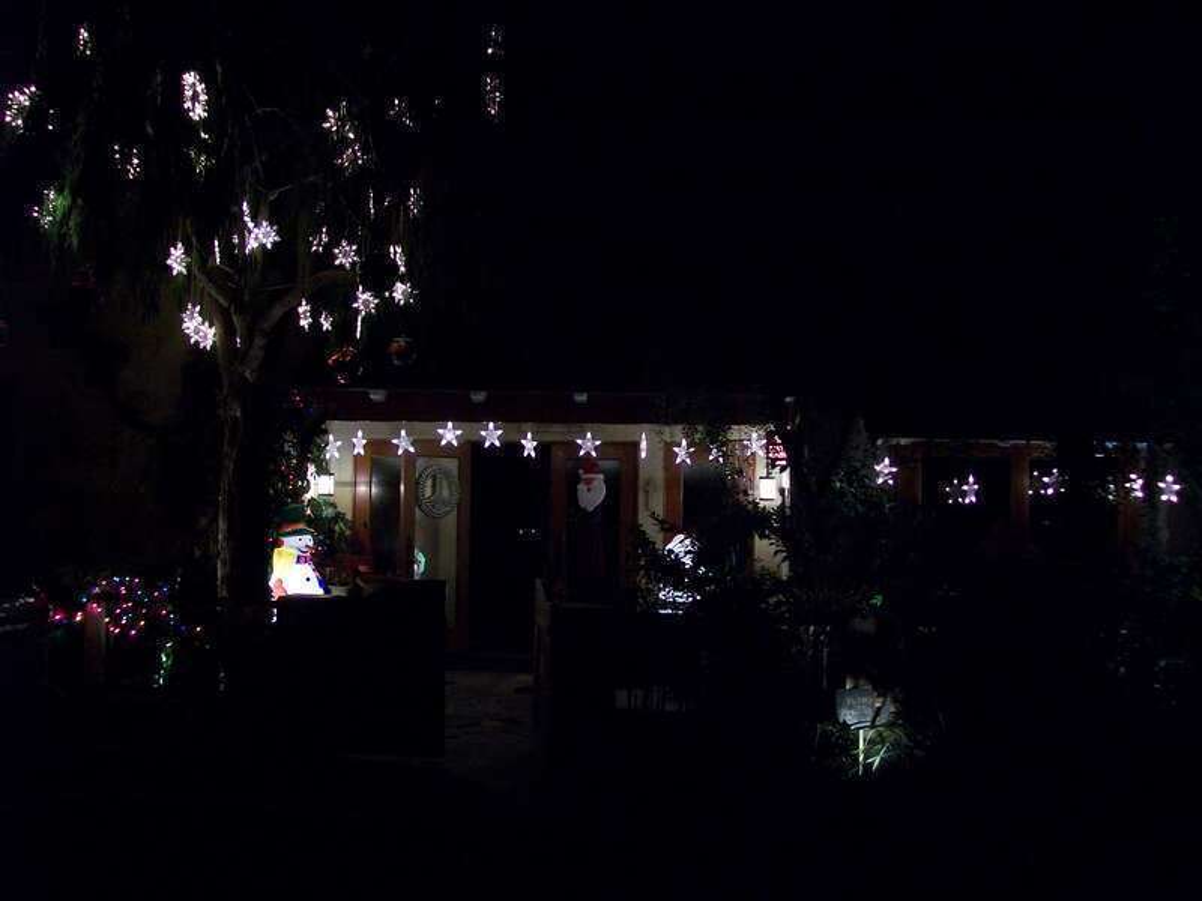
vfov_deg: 39.7
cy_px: 450
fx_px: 1250
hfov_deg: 51.4
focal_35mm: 36
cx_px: 601
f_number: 2.7
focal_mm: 6
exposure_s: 1/8
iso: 200
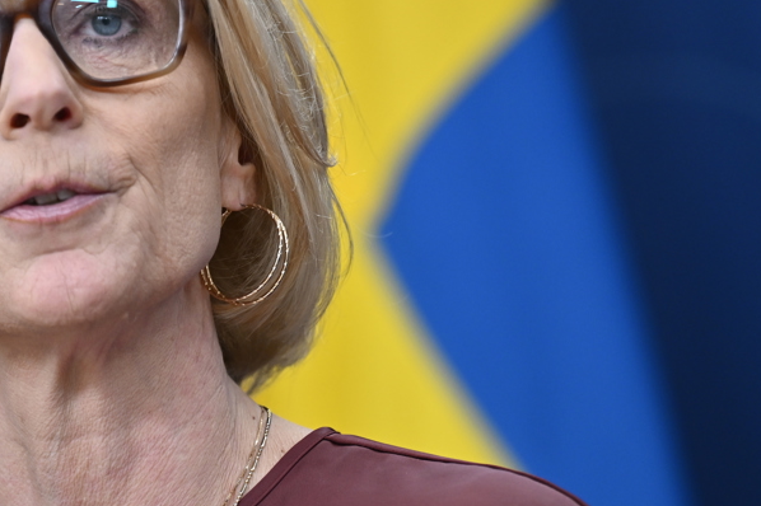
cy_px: 216
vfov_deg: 3.0
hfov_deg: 4.5
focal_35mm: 455
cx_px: 257
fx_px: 9612
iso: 800
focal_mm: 200
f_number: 2.8
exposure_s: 1/250
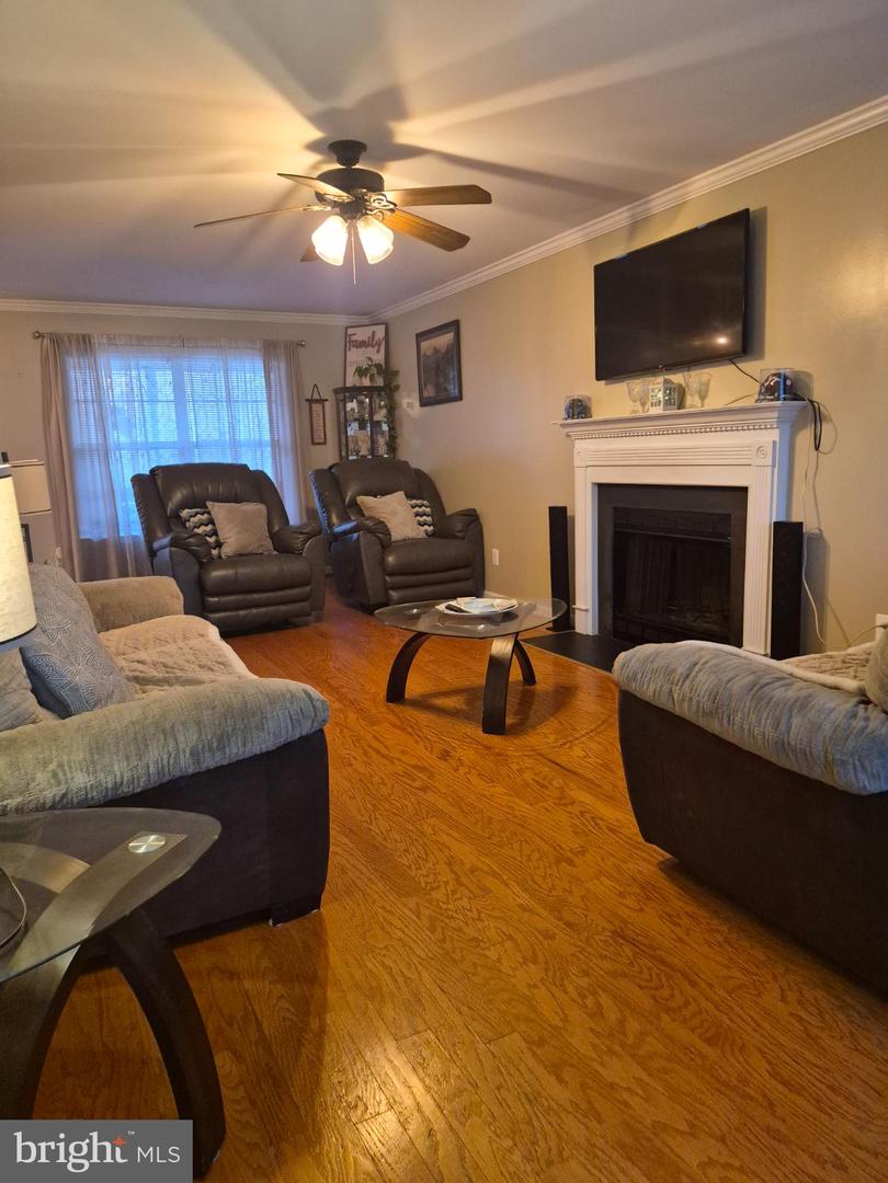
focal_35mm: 23
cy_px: 592
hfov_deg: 58.9
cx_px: 444
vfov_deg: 73.9
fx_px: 787
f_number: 1.8
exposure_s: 1/120
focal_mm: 5.4
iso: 1000
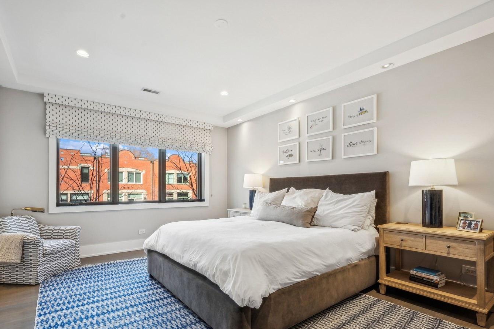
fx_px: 233
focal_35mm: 17
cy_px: 193
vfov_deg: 69.8
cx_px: 228
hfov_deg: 93.2
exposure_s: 1/10
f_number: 9
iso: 100
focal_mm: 14
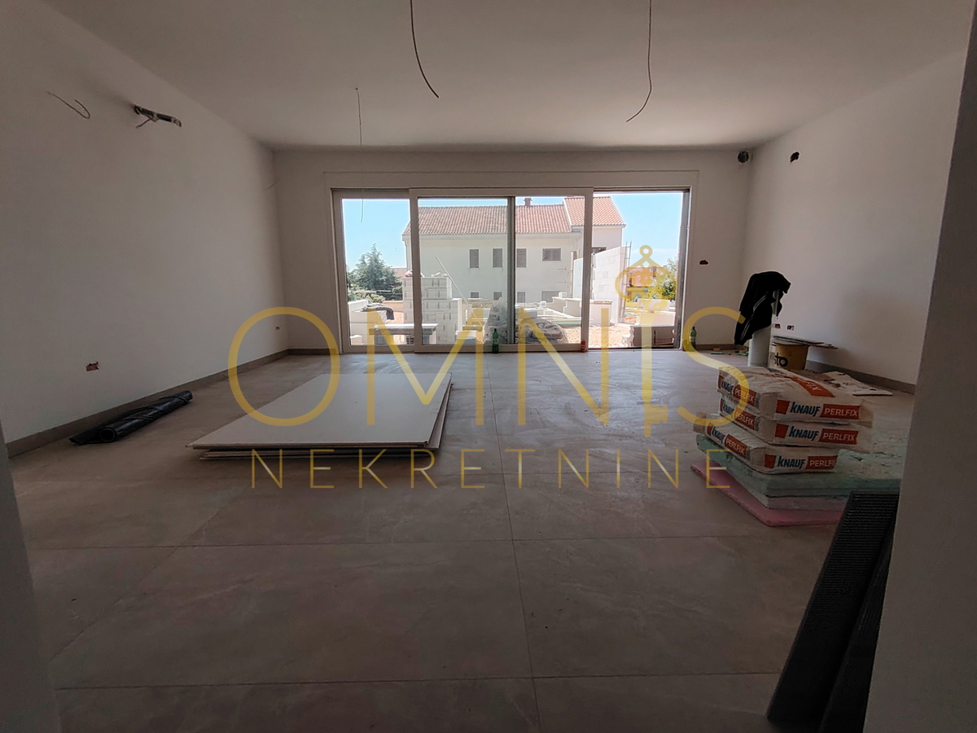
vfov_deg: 74.7
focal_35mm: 17
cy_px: 366
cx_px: 488
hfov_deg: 91.0
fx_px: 480
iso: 100
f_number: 2.2
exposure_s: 1/528
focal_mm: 1.43
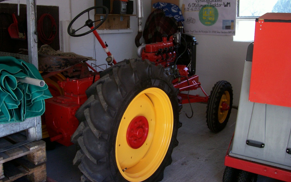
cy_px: 72
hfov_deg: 52.7
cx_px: 144
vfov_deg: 34.3
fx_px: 293
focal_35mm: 37
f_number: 2.7
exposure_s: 1/73
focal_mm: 5.6
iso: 80
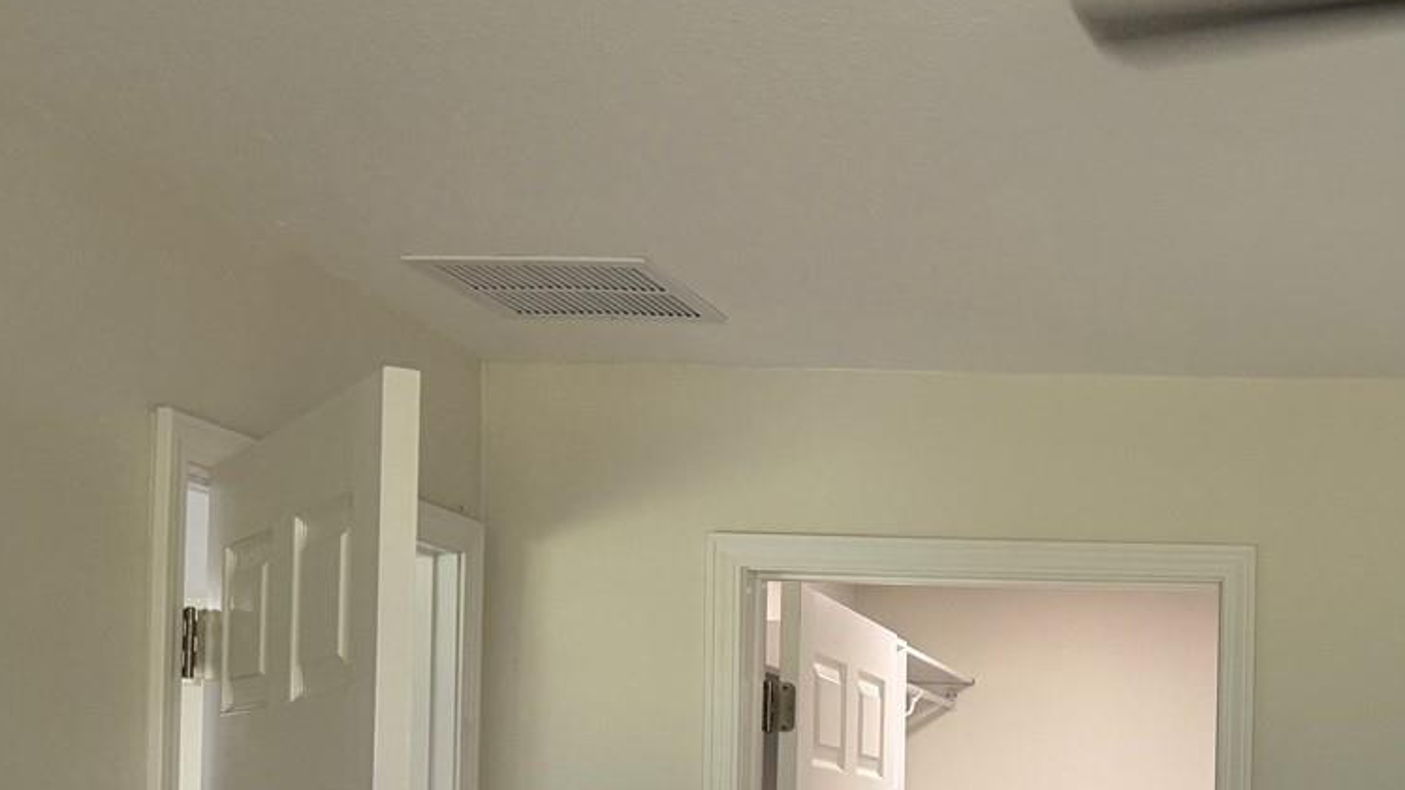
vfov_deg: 20.6
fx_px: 2086
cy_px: 837
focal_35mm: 56
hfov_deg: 34.3
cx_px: 1364
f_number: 1.78
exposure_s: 1/120
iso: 200
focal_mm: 6.76
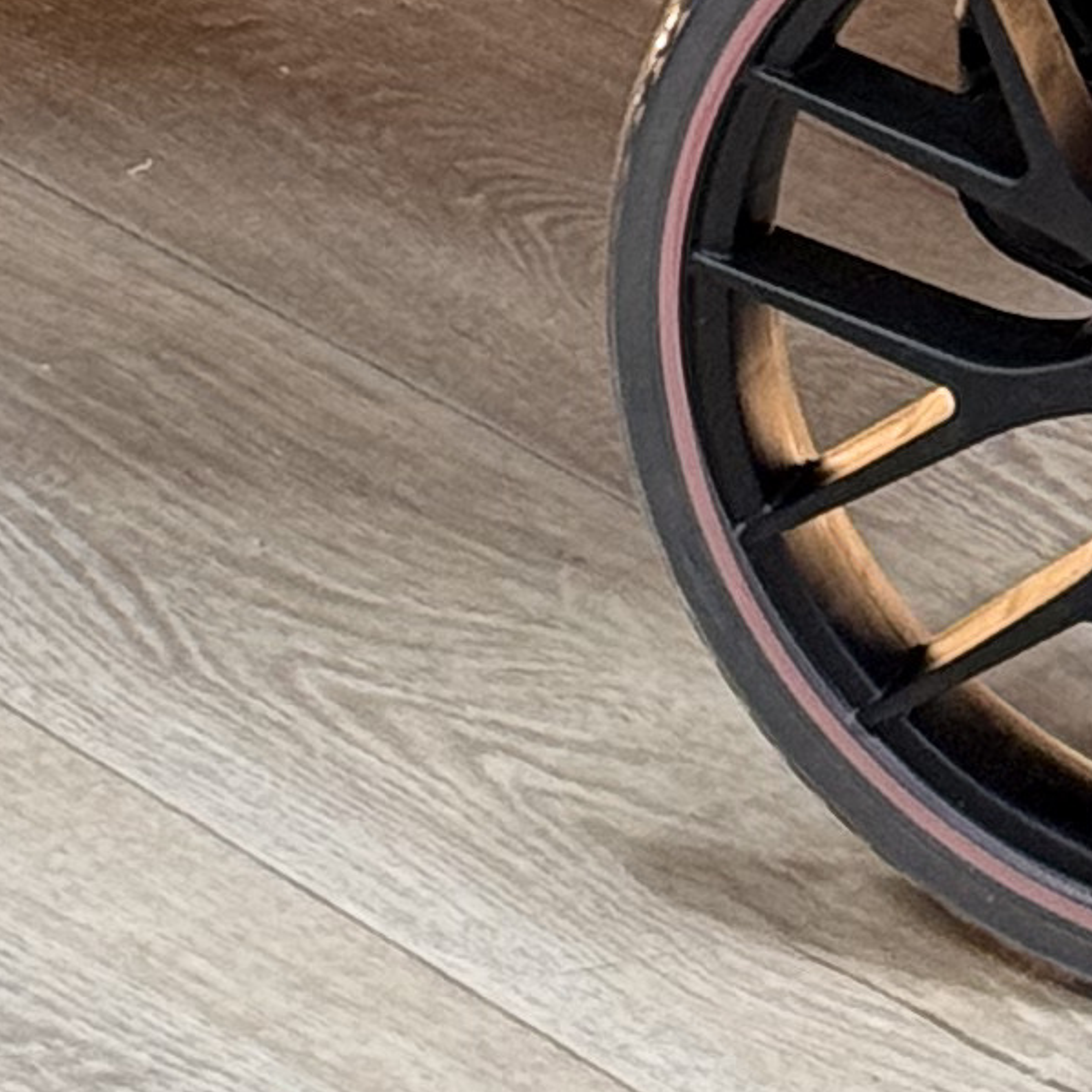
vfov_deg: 5.7
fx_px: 10207
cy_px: -2334
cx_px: 546
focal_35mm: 286
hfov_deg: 6.1
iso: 200
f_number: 1.78
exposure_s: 1/33
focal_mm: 6.76
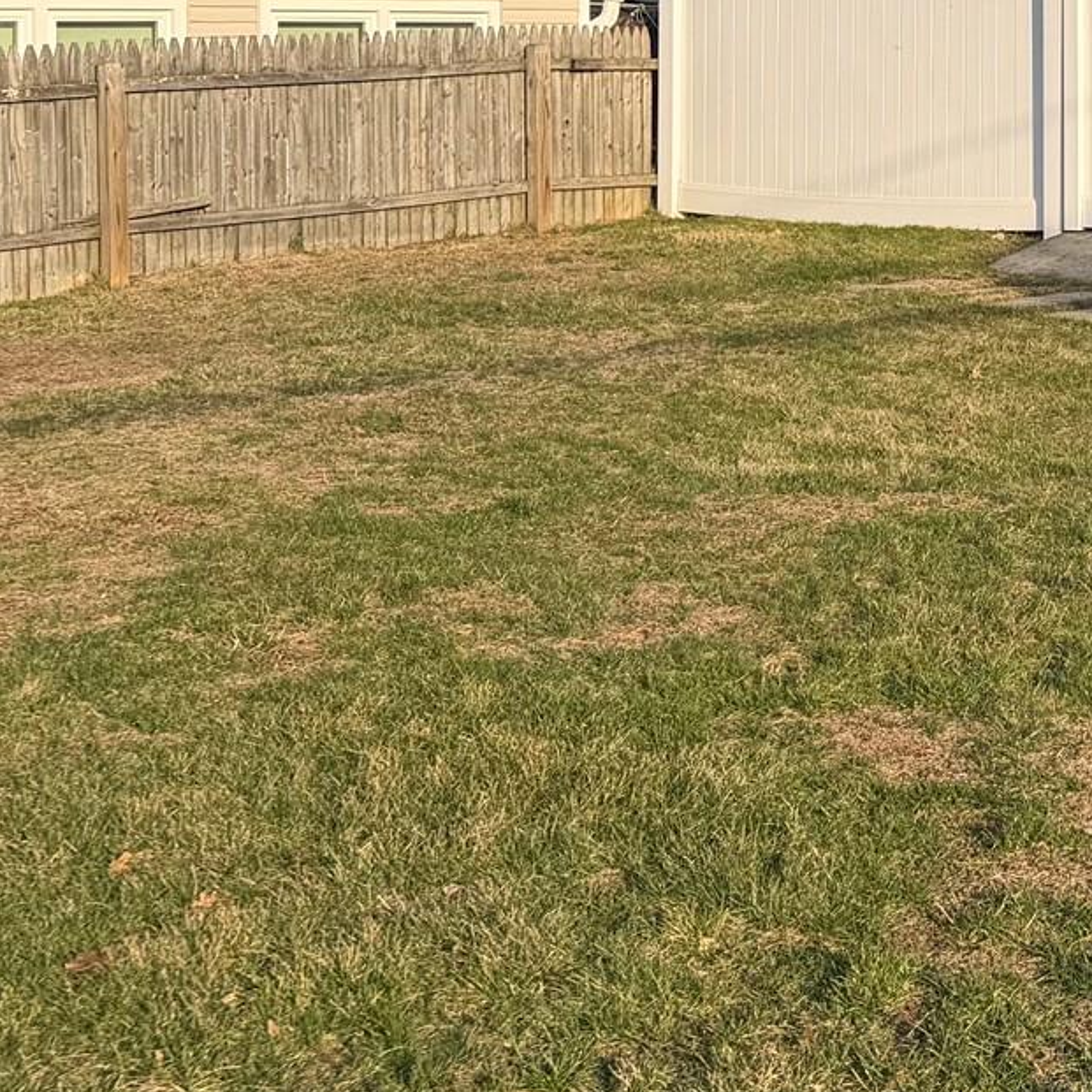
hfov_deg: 21.8
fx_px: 2498
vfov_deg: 23.7
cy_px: 14
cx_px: 1488
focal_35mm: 70
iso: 80
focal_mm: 6.76
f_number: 1.78
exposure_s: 1/3759
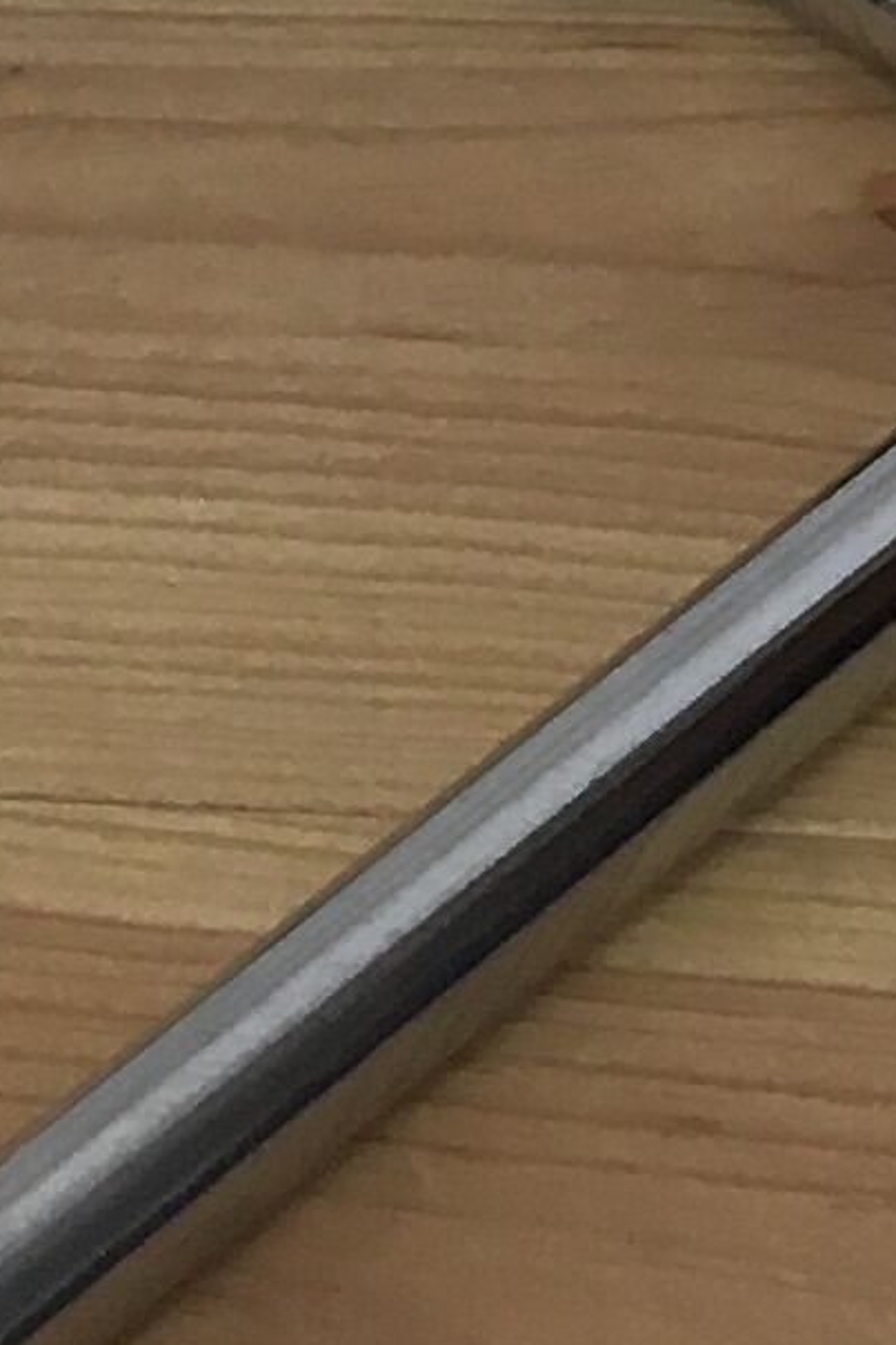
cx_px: -816
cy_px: -1903
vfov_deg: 9.2
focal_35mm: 201
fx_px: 7508
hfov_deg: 6.6
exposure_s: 1/33
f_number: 2.2
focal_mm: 4.15
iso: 25
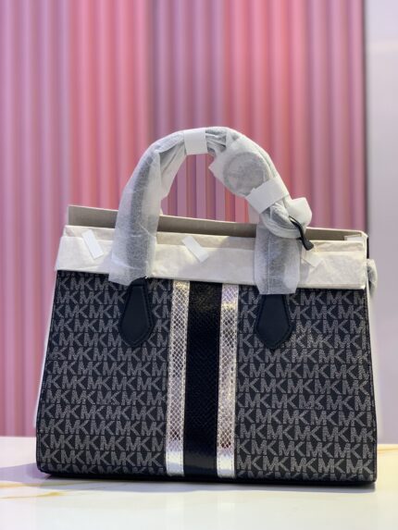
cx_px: 199
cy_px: 265
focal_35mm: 52
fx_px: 797
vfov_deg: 36.8
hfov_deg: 28.0
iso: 125
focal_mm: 6
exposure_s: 1/100
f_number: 2.4
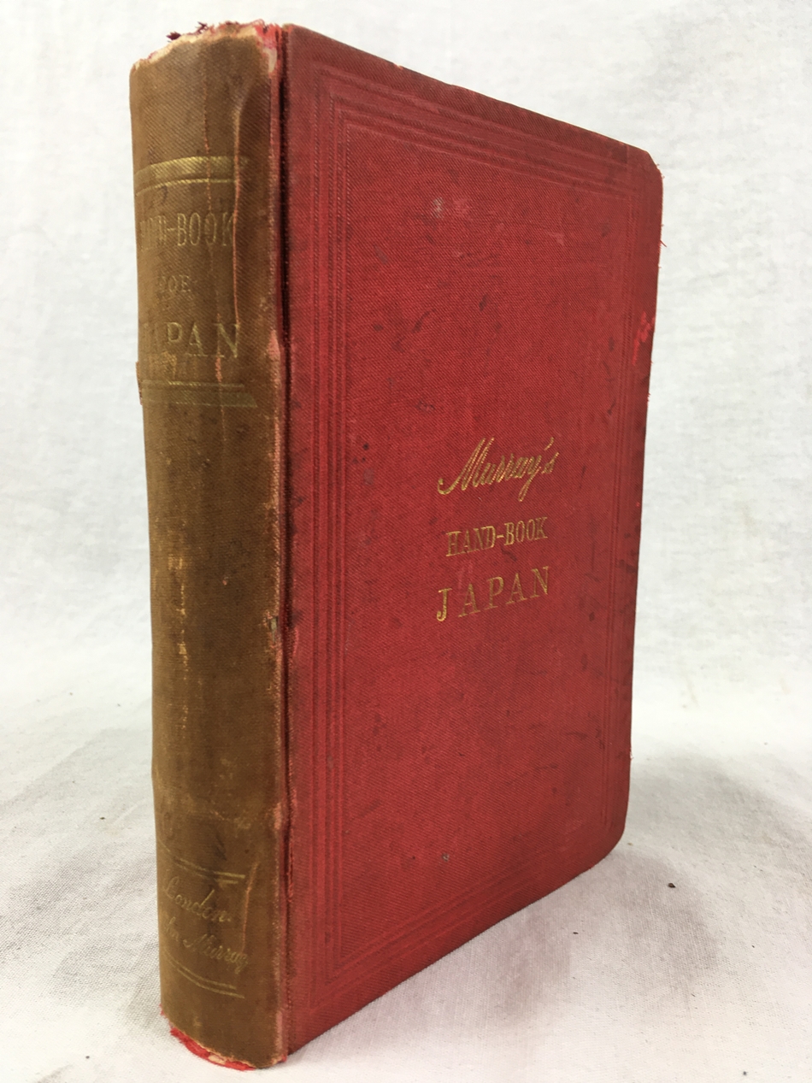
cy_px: 542
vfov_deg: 61.7
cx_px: 406
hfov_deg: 48.2
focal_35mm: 29
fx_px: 907
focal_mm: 4.15
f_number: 2.2
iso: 32
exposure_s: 1/60
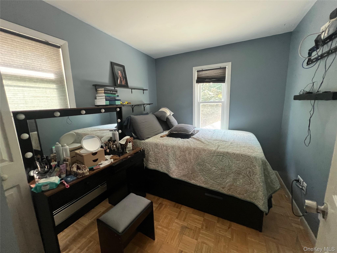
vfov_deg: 89.9
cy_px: 126
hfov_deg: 106.2
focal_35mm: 13
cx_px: 168
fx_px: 127
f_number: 1.8
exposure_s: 1/60
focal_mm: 1.57
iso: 400
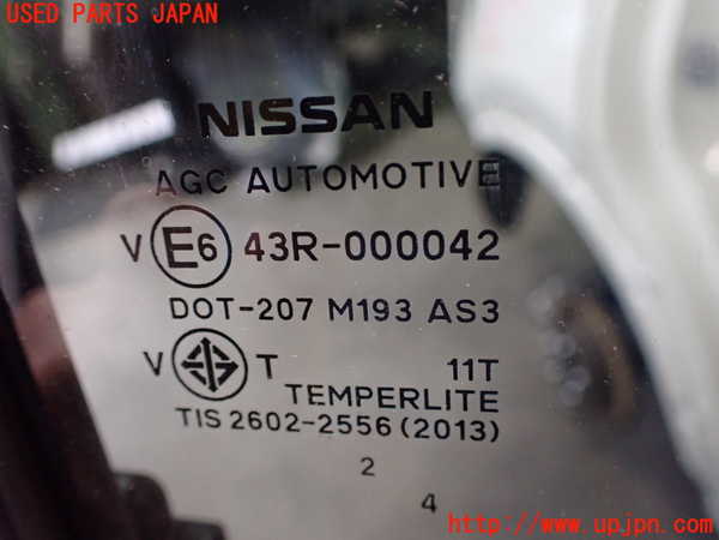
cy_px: 270
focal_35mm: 30
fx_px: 623
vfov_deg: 46.8
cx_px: 360
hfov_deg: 60.0
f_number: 2.3
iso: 800
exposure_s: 1/80
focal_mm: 5.4
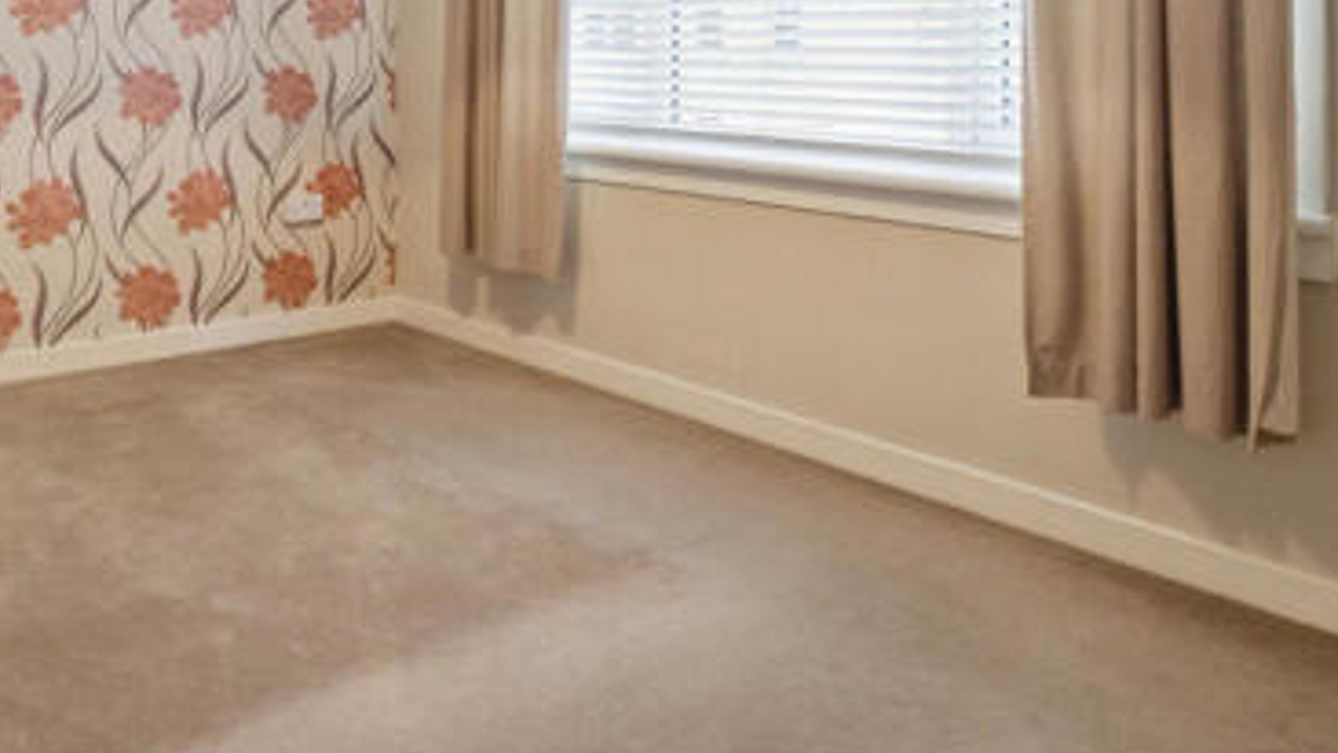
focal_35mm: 31
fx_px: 1098
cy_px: 53
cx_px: 364
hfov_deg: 59.9
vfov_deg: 35.3
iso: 1000
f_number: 5.6
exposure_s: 1/40
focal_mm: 11
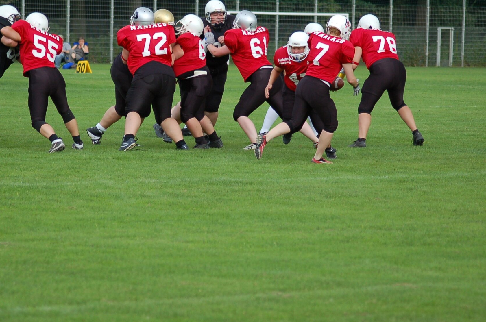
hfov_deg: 9.5
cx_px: 222
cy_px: 134
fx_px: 2910
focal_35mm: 216
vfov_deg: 6.3
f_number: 4.2
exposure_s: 1/1000
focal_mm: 110
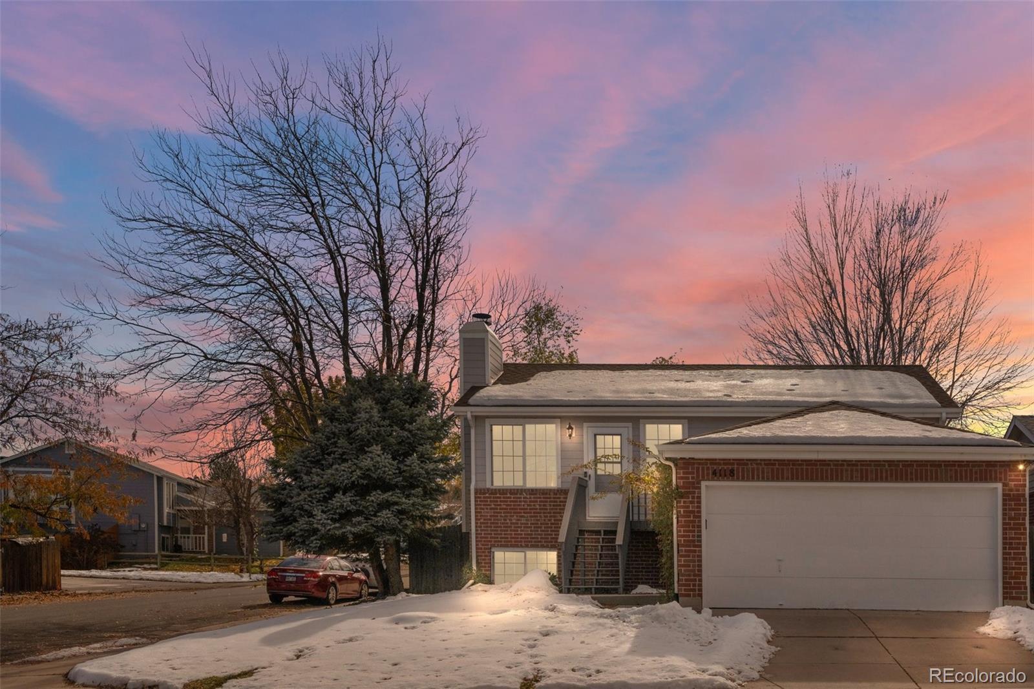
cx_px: 517
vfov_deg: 37.8
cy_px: 344
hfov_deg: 54.4
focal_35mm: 35
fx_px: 1005
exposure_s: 1/3200
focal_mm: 35
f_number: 11
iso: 640
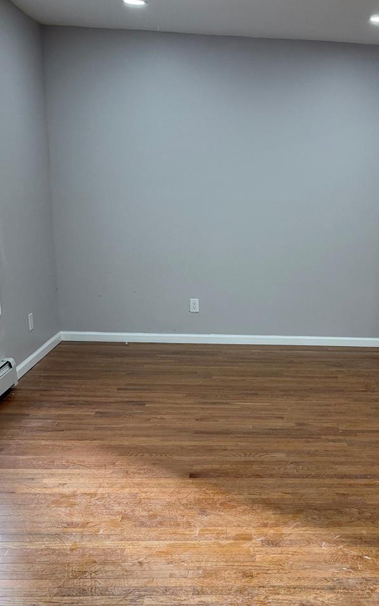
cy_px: 376
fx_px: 677
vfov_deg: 47.8
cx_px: 305
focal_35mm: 41
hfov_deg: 30.5
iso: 160
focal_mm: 6.76
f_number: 1.78
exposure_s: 1/172
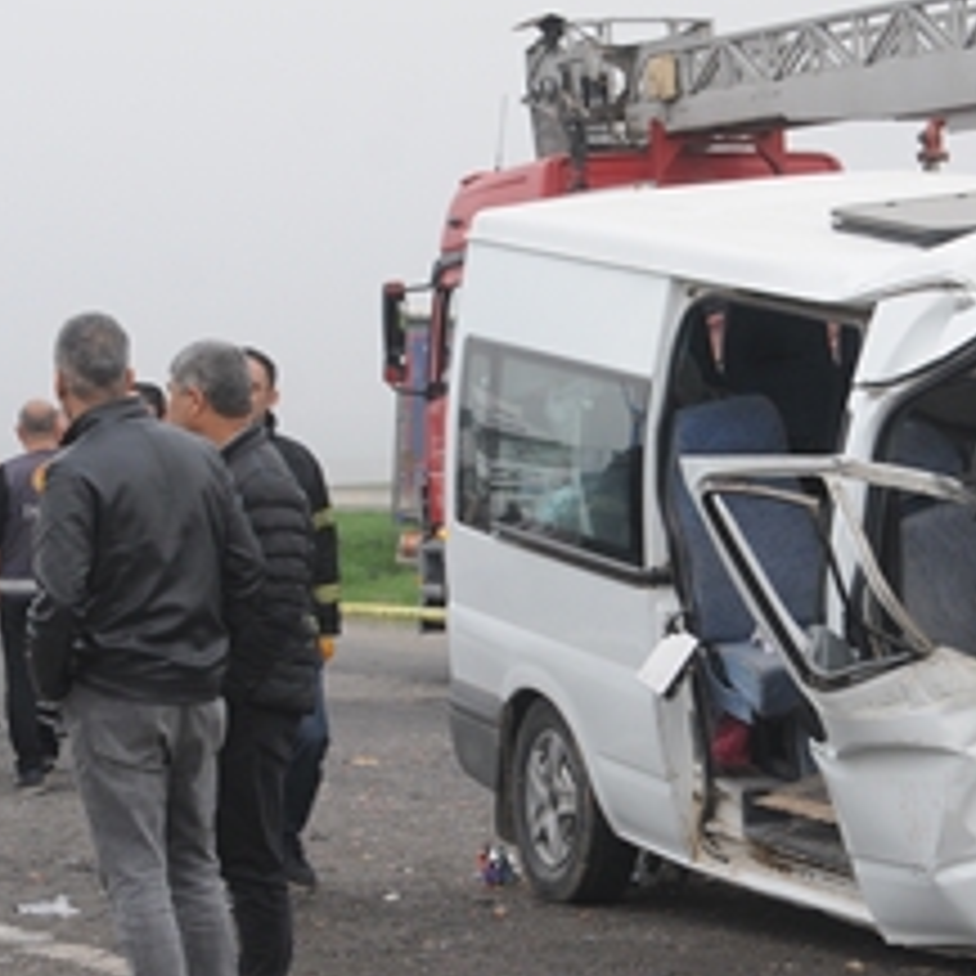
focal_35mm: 176
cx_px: 756
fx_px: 5614
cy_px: 510
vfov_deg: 9.9
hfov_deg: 9.9
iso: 500
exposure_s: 1/250
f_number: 8
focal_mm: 50
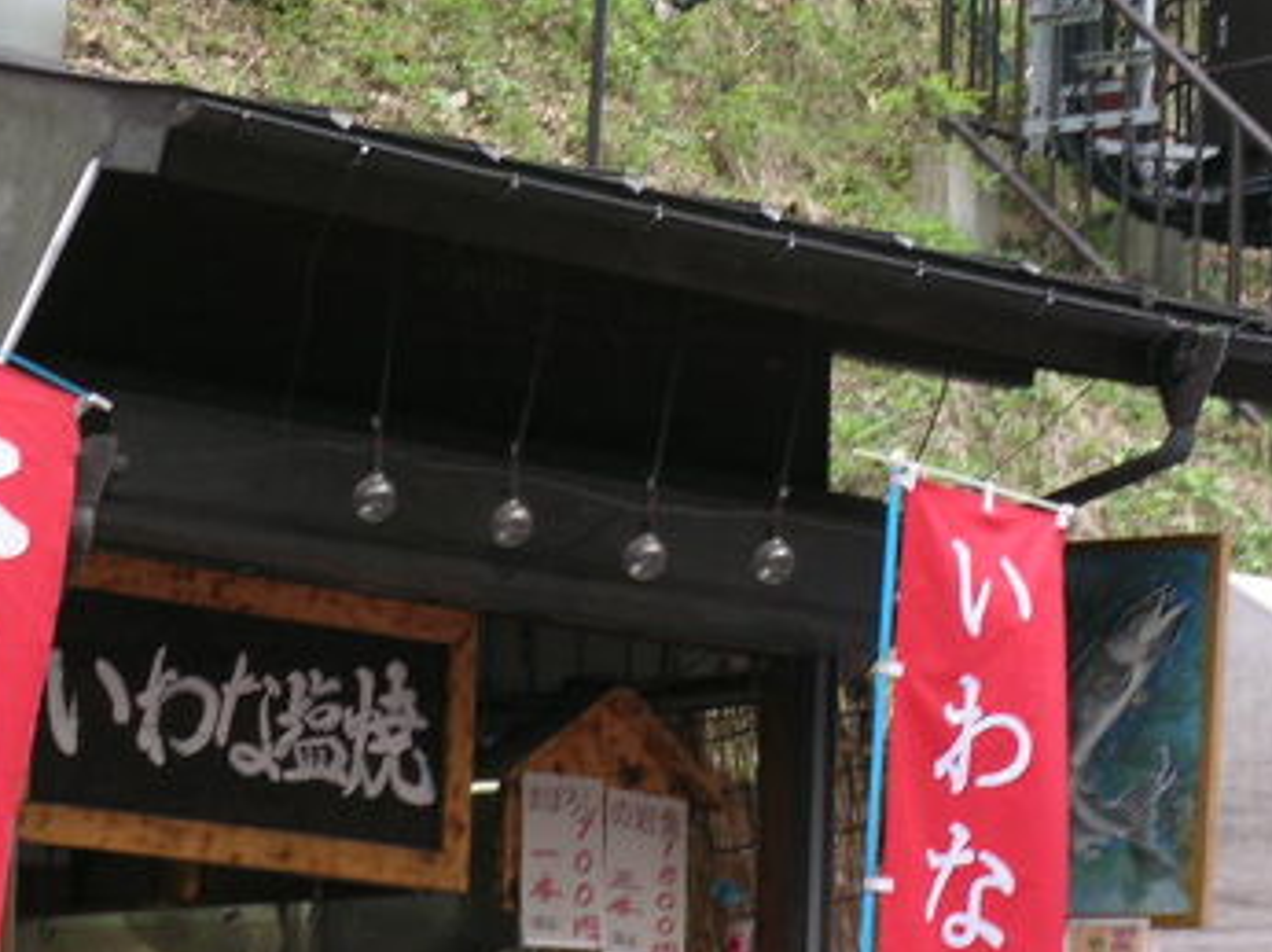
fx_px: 8005
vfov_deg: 6.8
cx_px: 430
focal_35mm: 218
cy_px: 744
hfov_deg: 9.1
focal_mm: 24
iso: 63
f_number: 4.6
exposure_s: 1/60.3
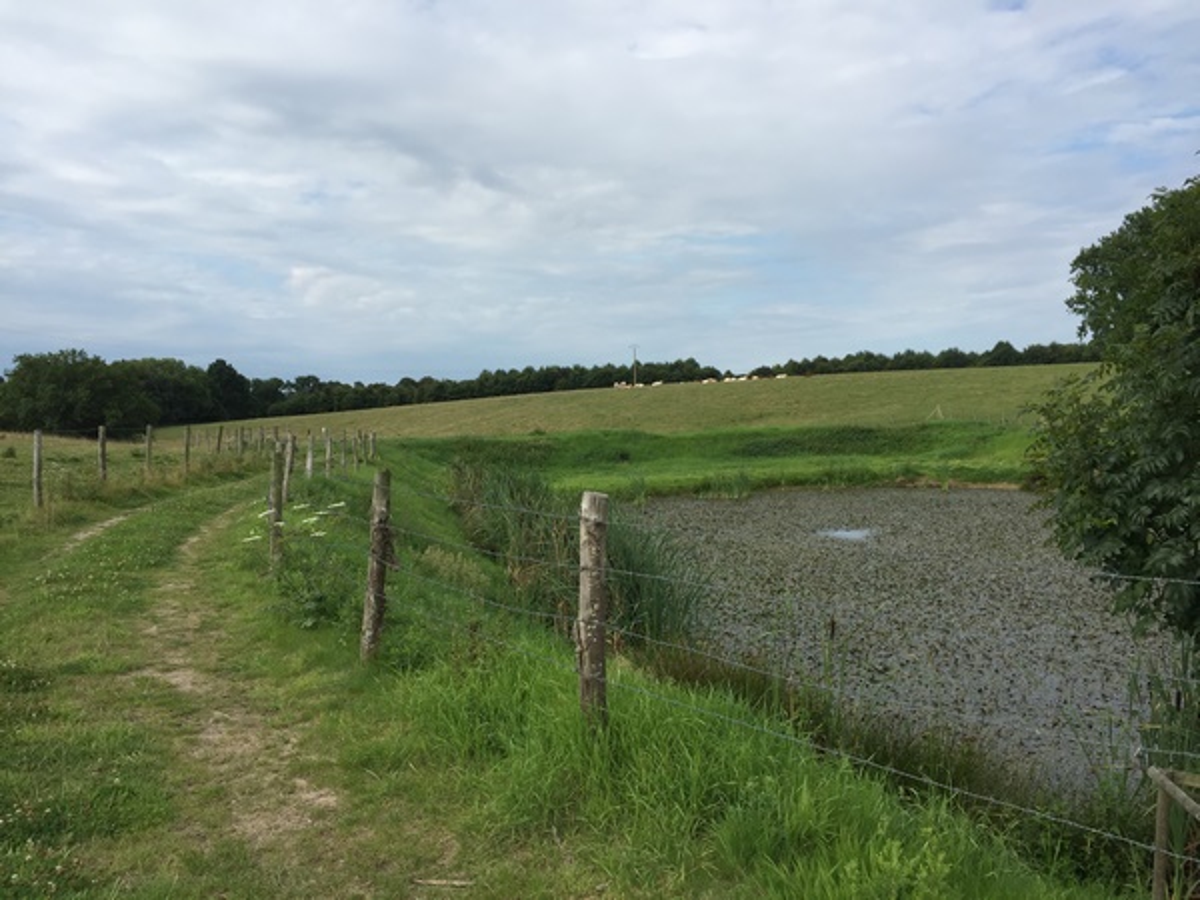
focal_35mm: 29
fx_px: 1005
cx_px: 600
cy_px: 450
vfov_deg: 48.2
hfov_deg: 61.7
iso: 32
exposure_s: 1/1582
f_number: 2.2
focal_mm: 4.15
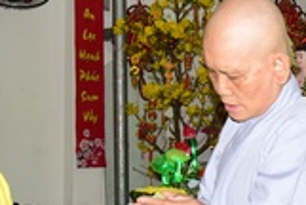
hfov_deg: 14.2
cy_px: 203
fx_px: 1099
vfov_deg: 10.6
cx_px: 528
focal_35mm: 129
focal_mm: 32
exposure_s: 1/80
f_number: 5
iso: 640
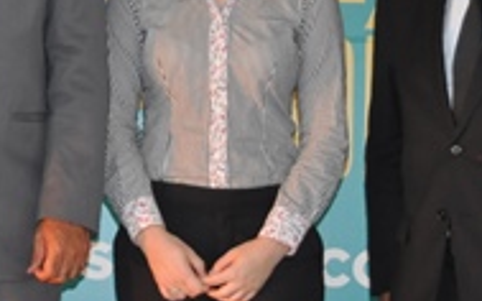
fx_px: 2718
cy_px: -42
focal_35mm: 207
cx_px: -79
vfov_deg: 6.3
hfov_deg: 10.0
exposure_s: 1/60
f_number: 5
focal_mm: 40
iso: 800
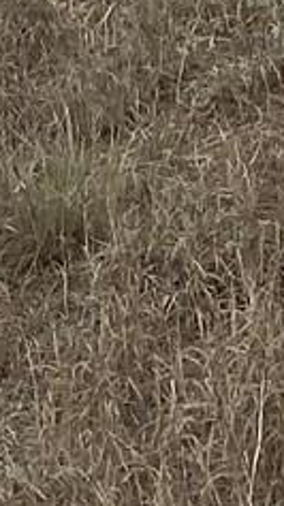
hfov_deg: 4.9
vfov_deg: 7.6
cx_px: 73
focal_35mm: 245
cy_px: -1038
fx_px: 3286
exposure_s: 1/890
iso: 32
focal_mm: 4.25
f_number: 1.8
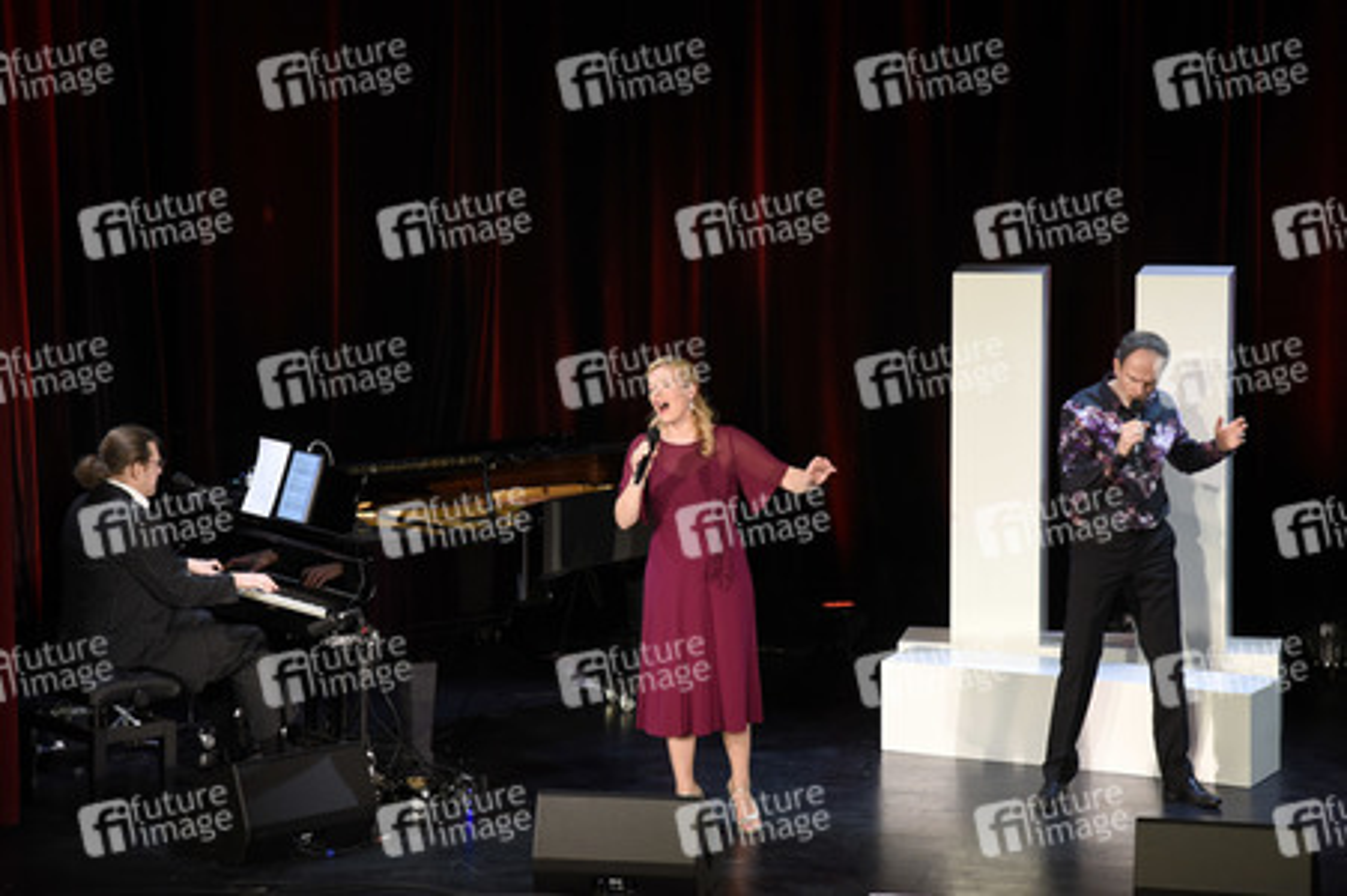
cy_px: 448
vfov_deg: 11.4
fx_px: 4487
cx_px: 674
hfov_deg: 17.1
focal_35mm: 120
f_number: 6.3
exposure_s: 1/60
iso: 1000
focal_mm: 120
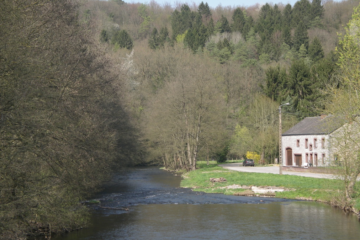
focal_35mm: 103
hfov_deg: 19.8
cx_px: 180
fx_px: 1030
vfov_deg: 13.3
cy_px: 114
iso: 80
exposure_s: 1/320
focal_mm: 20.4
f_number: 4.6
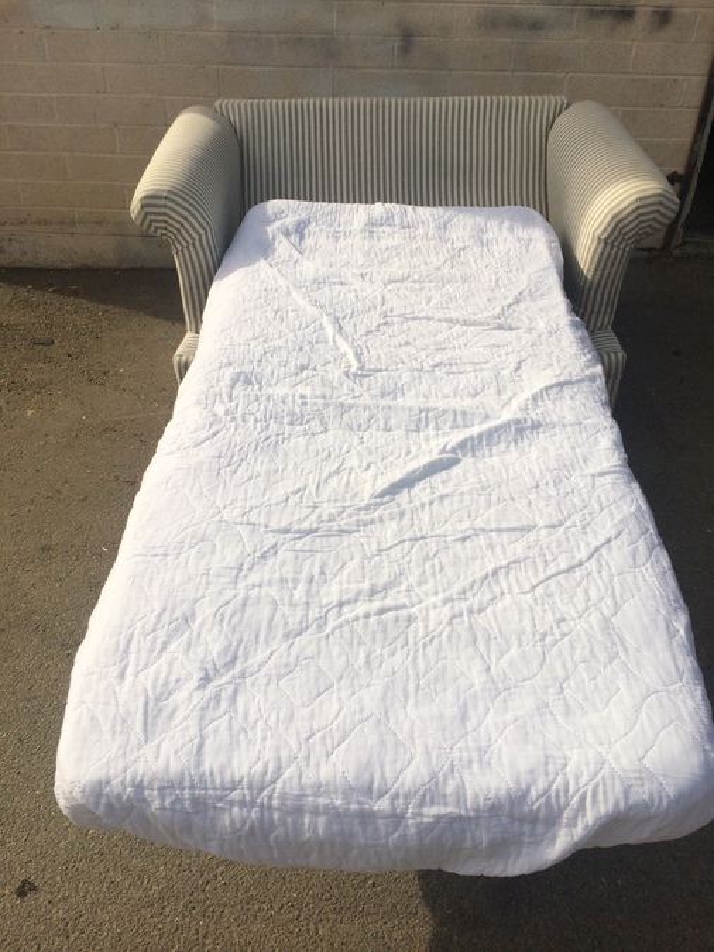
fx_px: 825
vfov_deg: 60.0
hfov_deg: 46.8
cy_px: 476
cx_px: 357
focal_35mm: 30
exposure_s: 1/3425
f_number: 2.2
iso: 40
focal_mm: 4.12
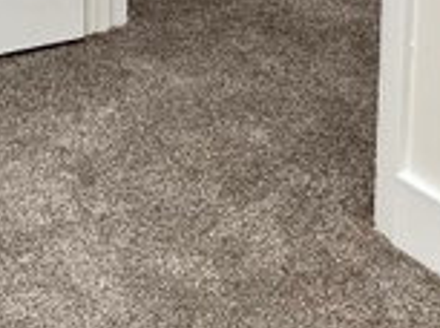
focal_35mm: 161
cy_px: -299
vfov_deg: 8.7
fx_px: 2042
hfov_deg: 12.1
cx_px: -69
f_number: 1.78
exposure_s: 1/60
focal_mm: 6.76
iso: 500
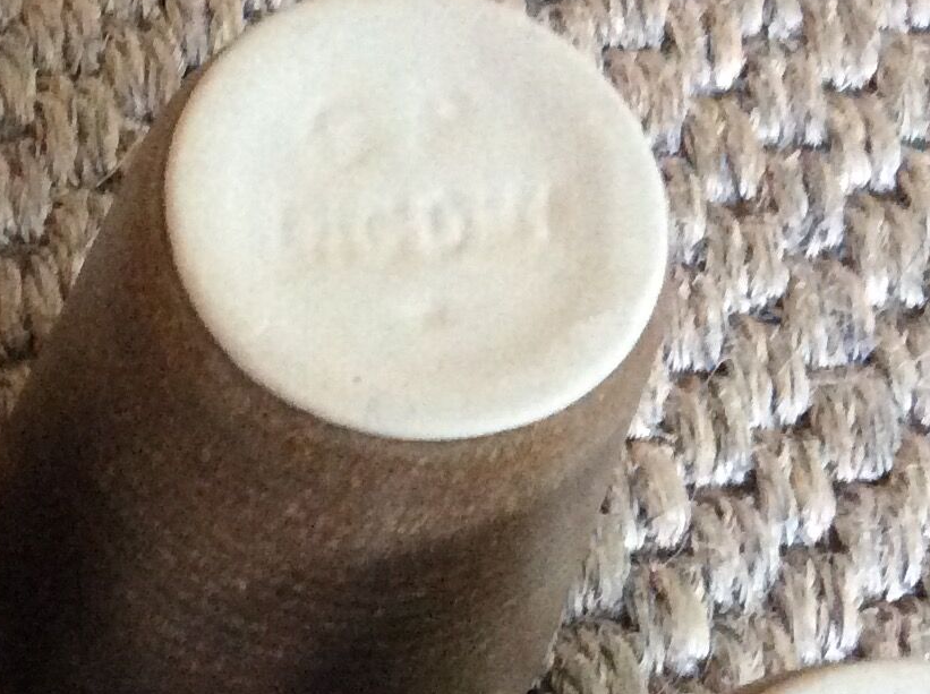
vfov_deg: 14.2
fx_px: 2709
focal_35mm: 101
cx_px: -31
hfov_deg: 18.9
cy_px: 814
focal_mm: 3.3
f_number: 2.4
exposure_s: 1/17
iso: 320
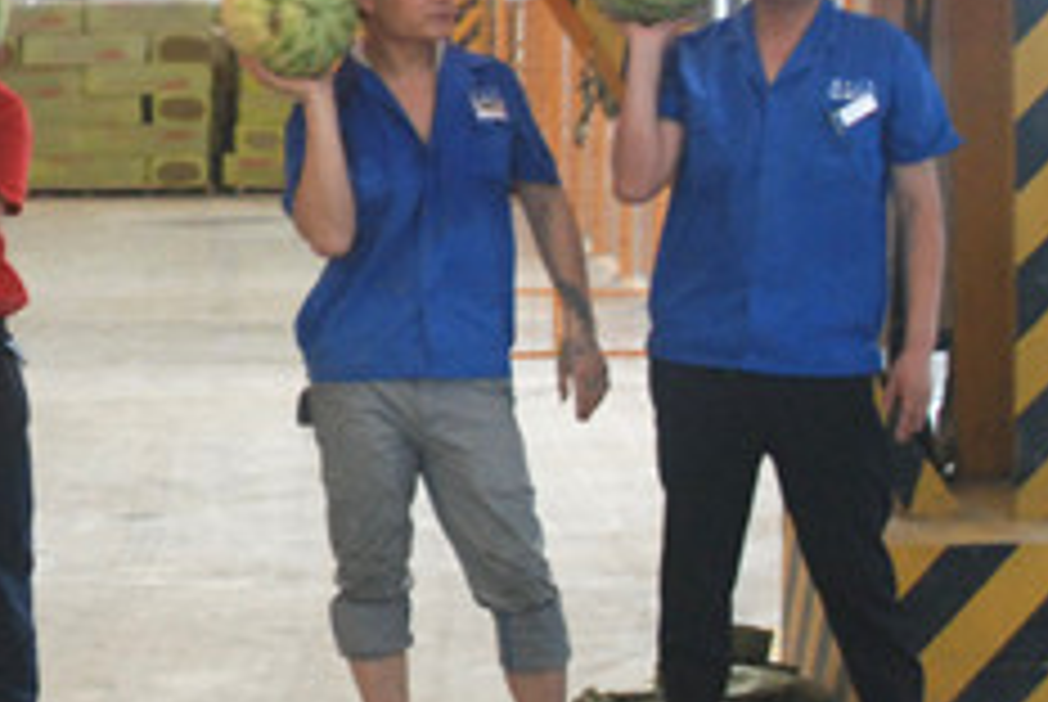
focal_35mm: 108
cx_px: -211
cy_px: 74
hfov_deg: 18.0
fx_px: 3148
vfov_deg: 12.6
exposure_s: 1/500
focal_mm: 28
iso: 800
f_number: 3.5
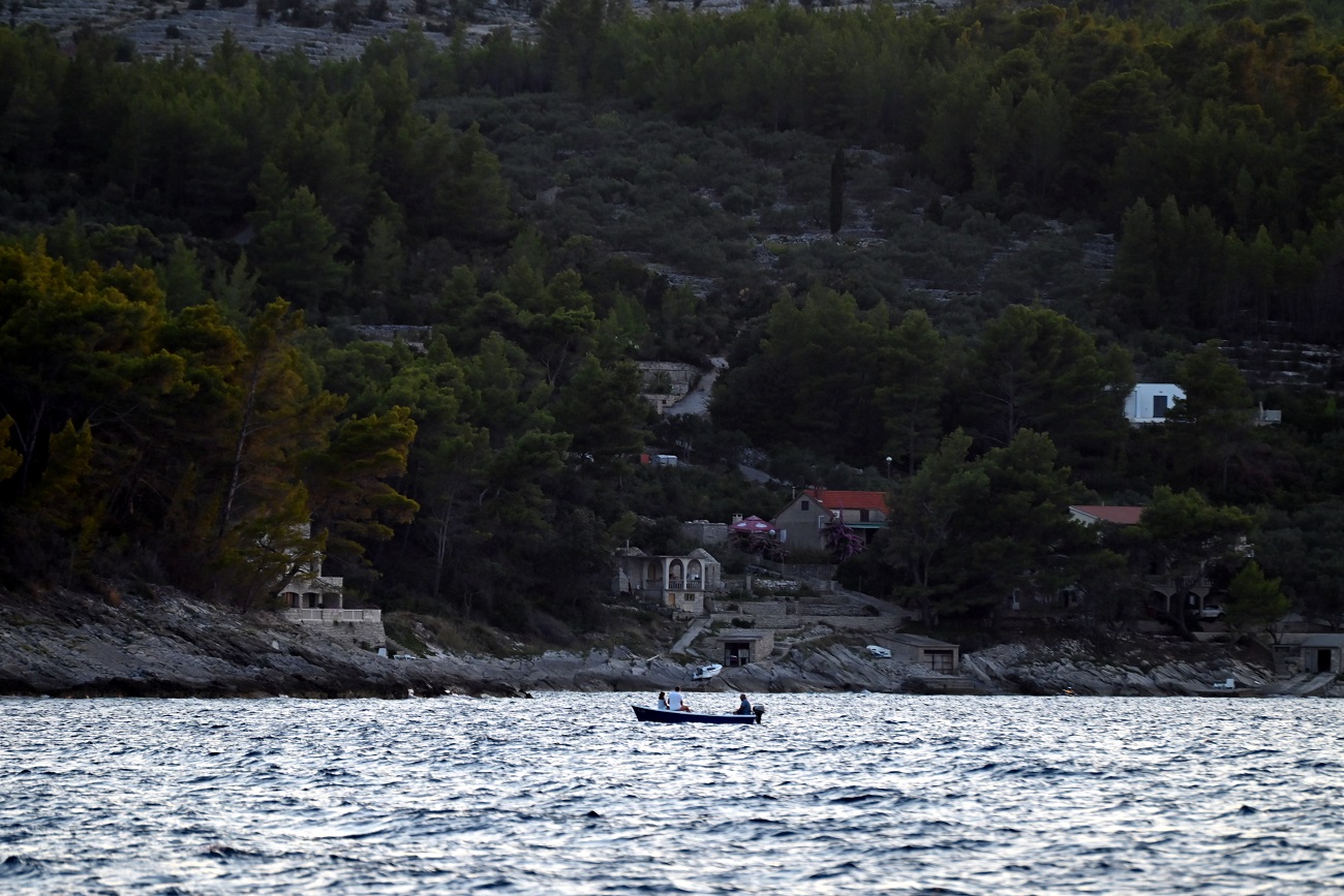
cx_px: 672
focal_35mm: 300
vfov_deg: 4.6
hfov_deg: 6.9
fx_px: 11200
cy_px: 448
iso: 1250
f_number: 5.6
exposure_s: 1/500
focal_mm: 300
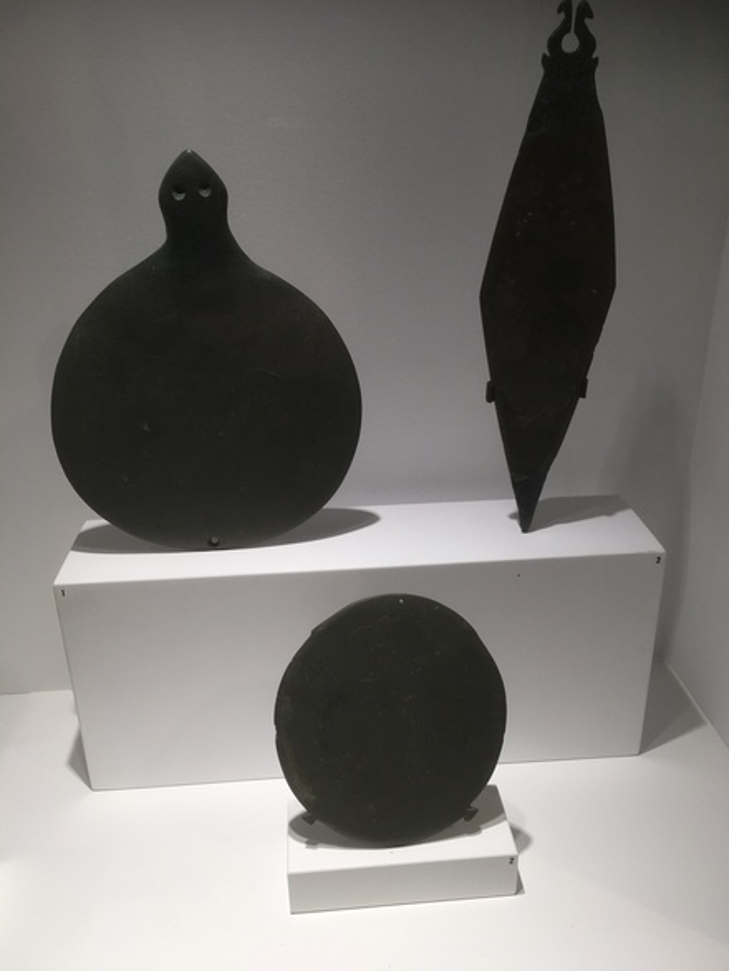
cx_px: 364
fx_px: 814
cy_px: 486
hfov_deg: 48.3
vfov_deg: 61.6
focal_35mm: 29
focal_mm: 4.15
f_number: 2.2
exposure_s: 1/100
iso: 25
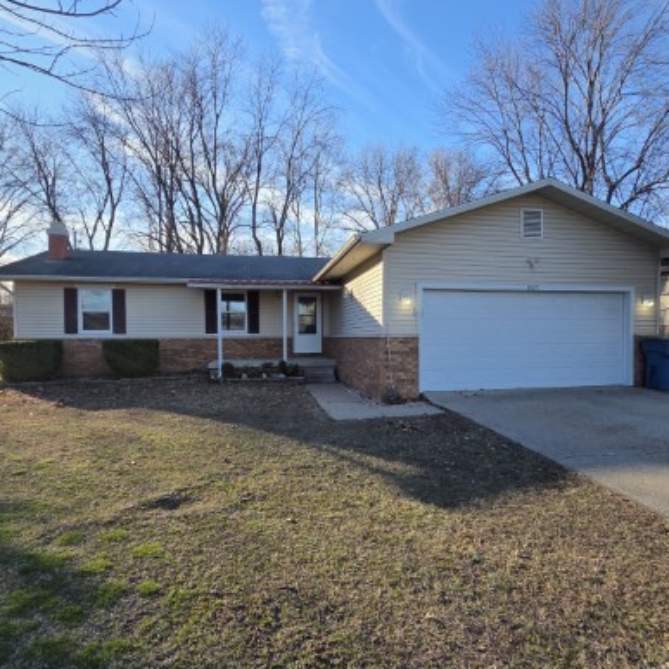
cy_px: 353
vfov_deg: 77.6
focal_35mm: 19
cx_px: 353
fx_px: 415
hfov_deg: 77.6
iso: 50
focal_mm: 2.2
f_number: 2.2
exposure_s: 1/912
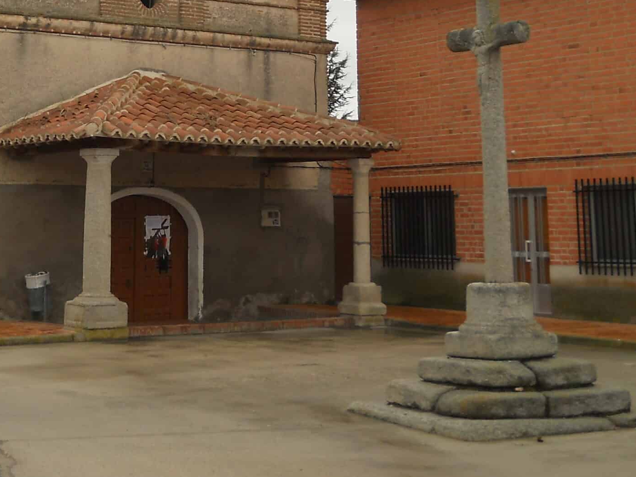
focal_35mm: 75
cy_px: 47
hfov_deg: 25.7
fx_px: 1378
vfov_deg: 19.3
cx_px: 162
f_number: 5.5
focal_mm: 6.72
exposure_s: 1/250
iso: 80
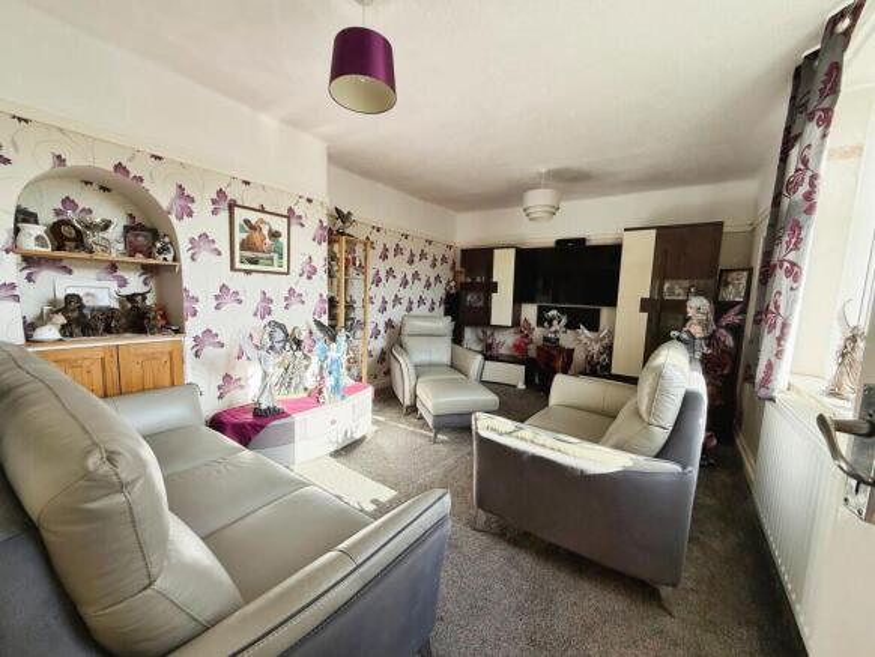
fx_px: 354
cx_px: 438
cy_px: 328
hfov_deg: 102.0
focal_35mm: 14
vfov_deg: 85.7
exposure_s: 1/132
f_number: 2.2
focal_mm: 2.22
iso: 64
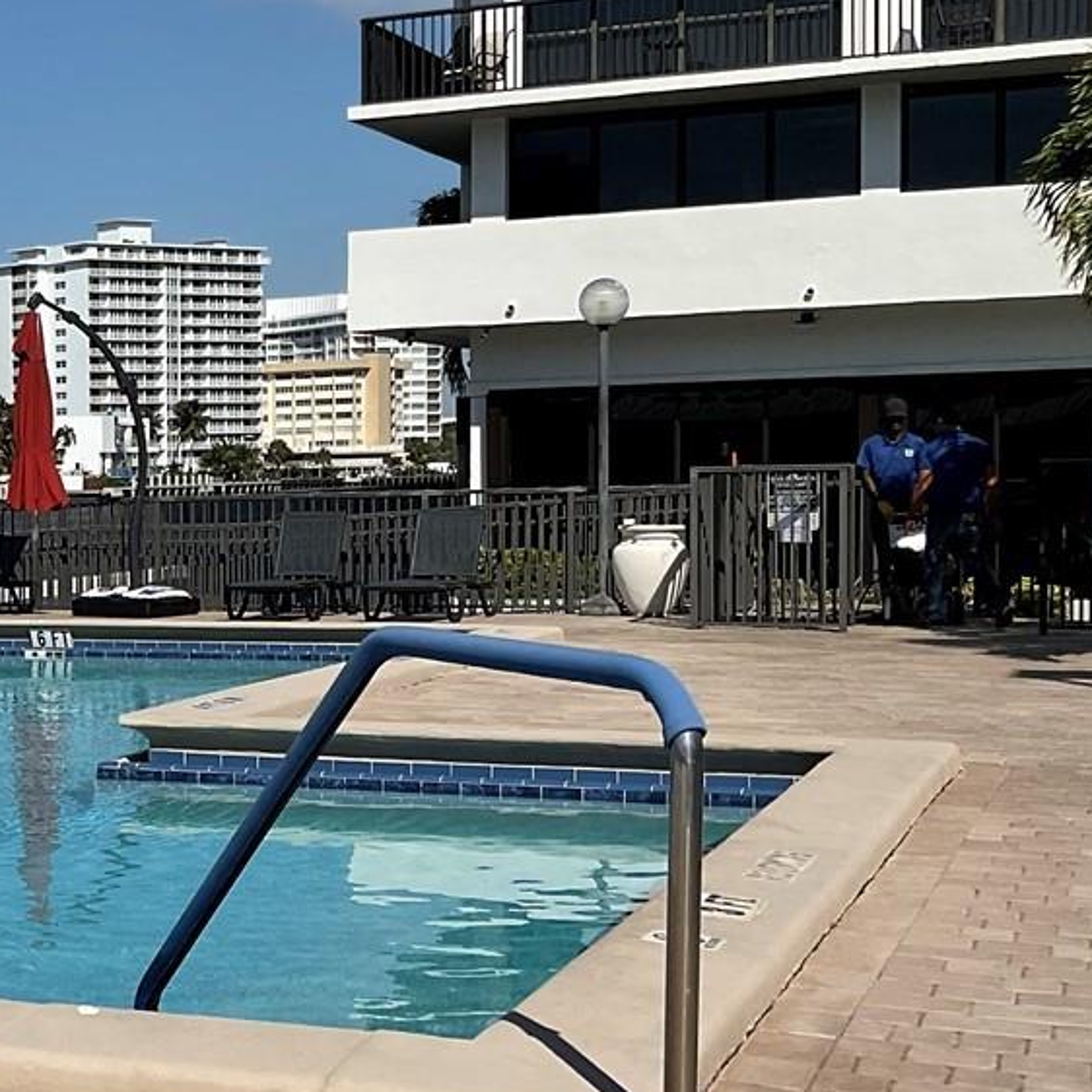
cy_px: 631
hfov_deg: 21.3
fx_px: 2605
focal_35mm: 73
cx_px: -361
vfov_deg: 23.6
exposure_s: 1/4785
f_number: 1.8
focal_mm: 3
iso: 16
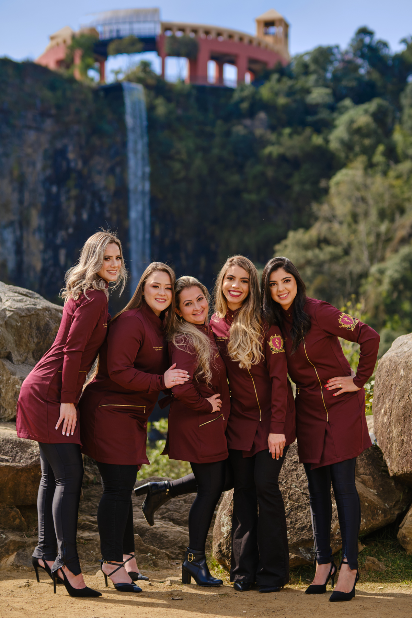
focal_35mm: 75
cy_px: 309
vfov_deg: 27.0
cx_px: 206
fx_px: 1287
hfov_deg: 18.2
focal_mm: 50
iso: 160
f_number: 2
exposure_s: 1/1000
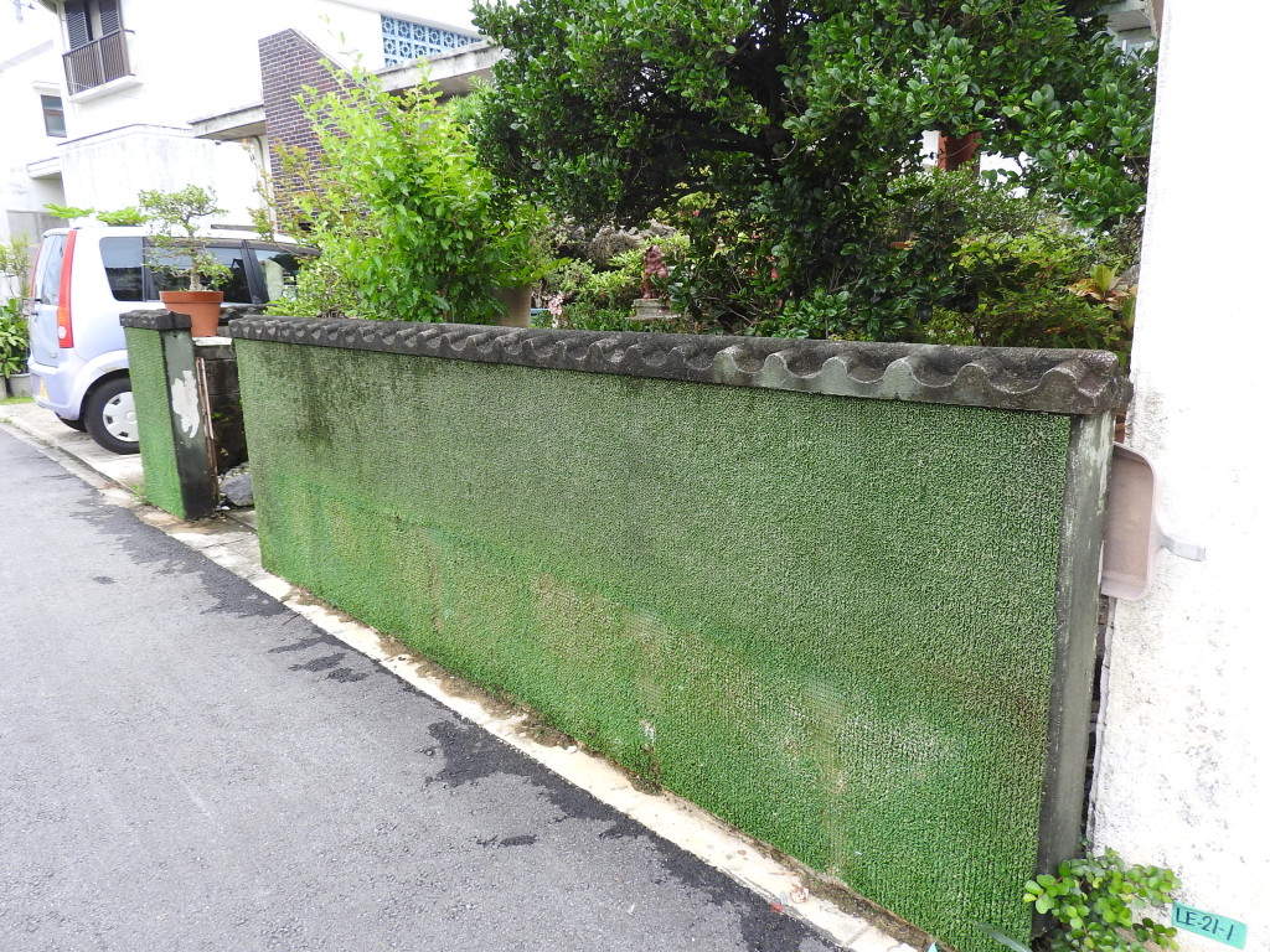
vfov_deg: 56.8
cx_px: 635
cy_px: 476
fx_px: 881
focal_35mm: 24
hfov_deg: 71.6
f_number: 3.3
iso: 140
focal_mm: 4.3
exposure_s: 1/30
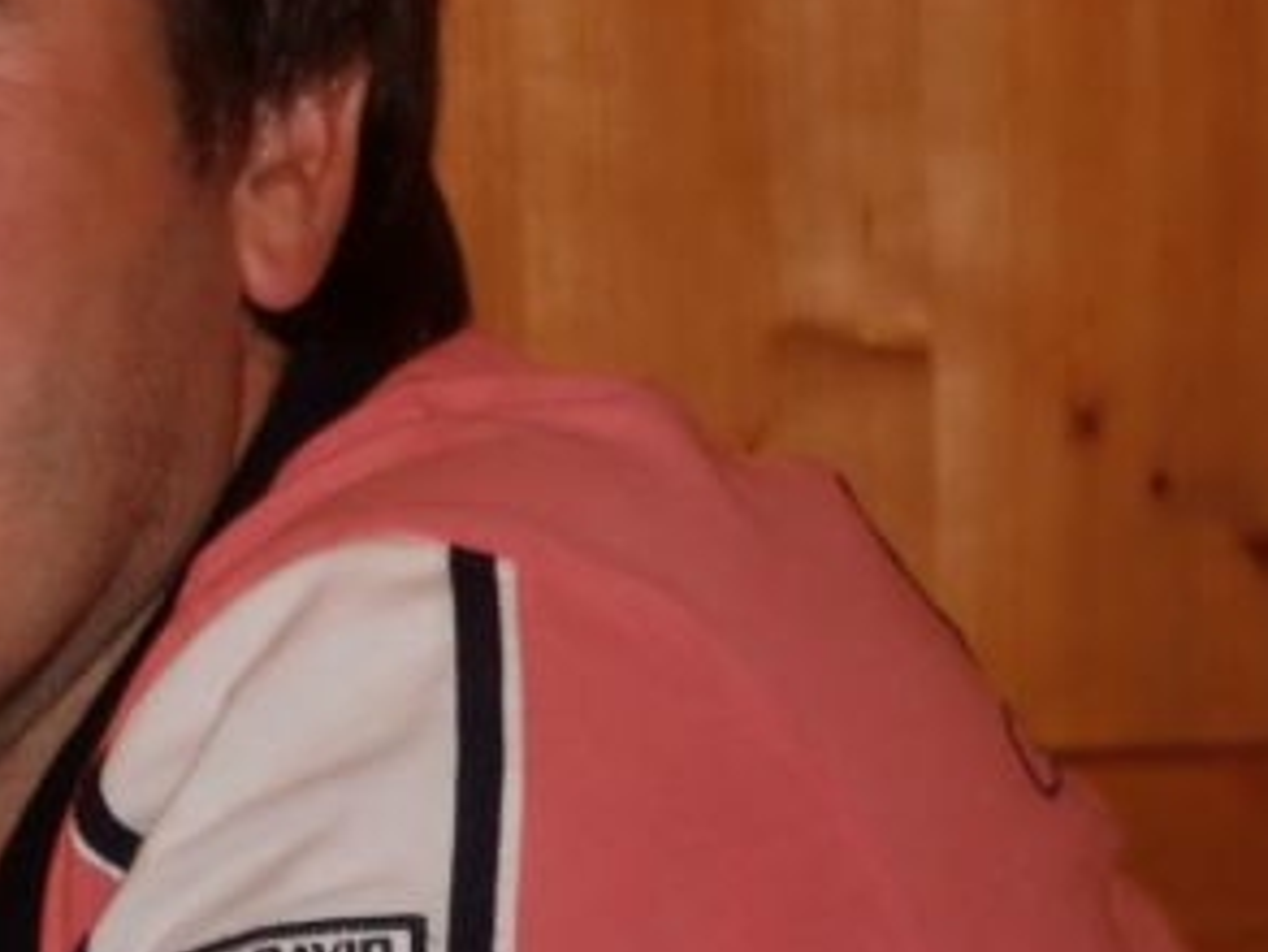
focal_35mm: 407
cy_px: 437
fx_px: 14915
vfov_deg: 3.7
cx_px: 43
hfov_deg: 4.9
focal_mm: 35.7
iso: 400
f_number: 5.2
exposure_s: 1/15
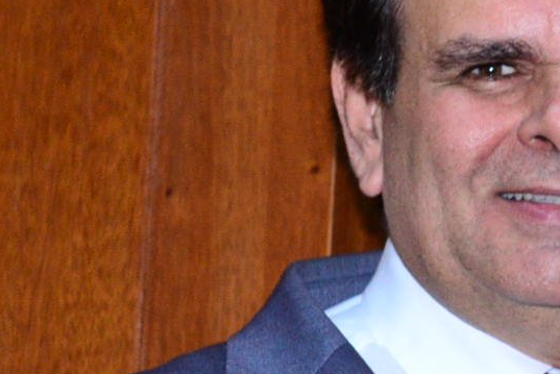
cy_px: 442
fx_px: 5402
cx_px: 812
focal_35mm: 347
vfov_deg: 4.0
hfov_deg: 5.9
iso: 2000
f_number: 5.6
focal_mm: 62
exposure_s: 1/125
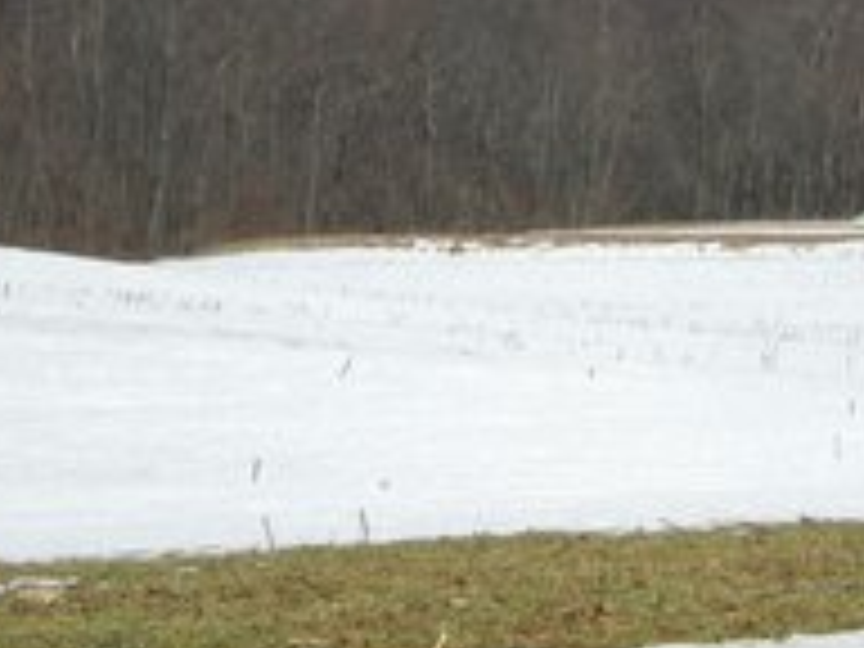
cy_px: 310
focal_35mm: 238
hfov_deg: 8.3
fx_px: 5940
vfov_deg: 6.2
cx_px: 688
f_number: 8.4
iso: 50
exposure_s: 1/250
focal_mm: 18.9
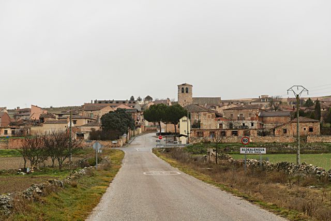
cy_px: 110
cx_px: 166
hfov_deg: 28.8
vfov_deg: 19.5
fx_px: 644
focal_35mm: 70
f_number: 7.1
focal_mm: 70
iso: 200
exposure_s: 1/250
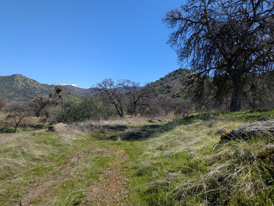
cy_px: 103
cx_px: 137
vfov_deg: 56.9
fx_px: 190
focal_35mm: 24
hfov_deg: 71.5
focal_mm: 6.81
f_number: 1.85
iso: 45
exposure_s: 1/2058
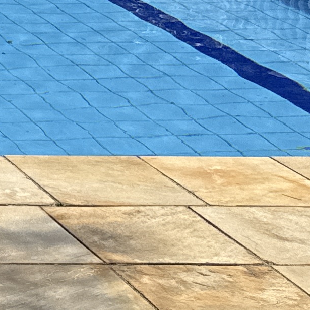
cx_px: -579
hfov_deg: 9.9
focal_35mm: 139
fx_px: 1408
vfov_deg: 12.0
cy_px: -164
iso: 80
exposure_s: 1/5319
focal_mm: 6.76
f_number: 1.78
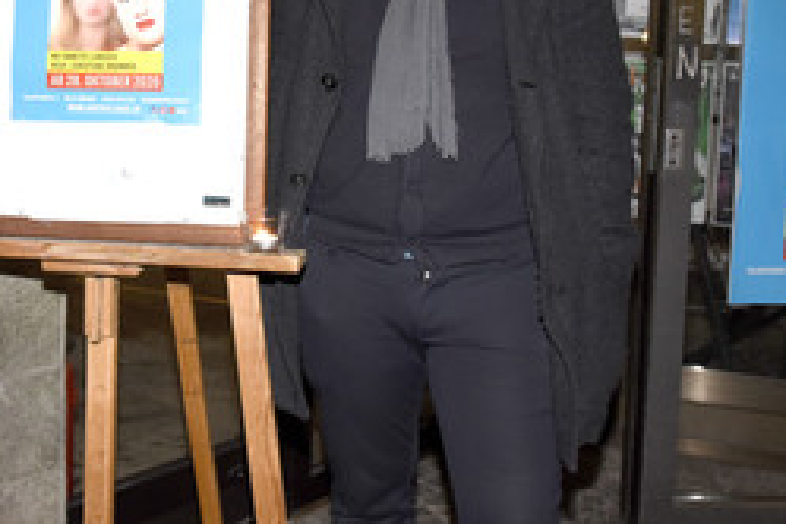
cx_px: 80
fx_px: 1266
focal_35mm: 58
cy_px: 79
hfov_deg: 32.8
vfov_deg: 22.9
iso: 3200
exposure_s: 1/60
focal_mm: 32
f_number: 6.3
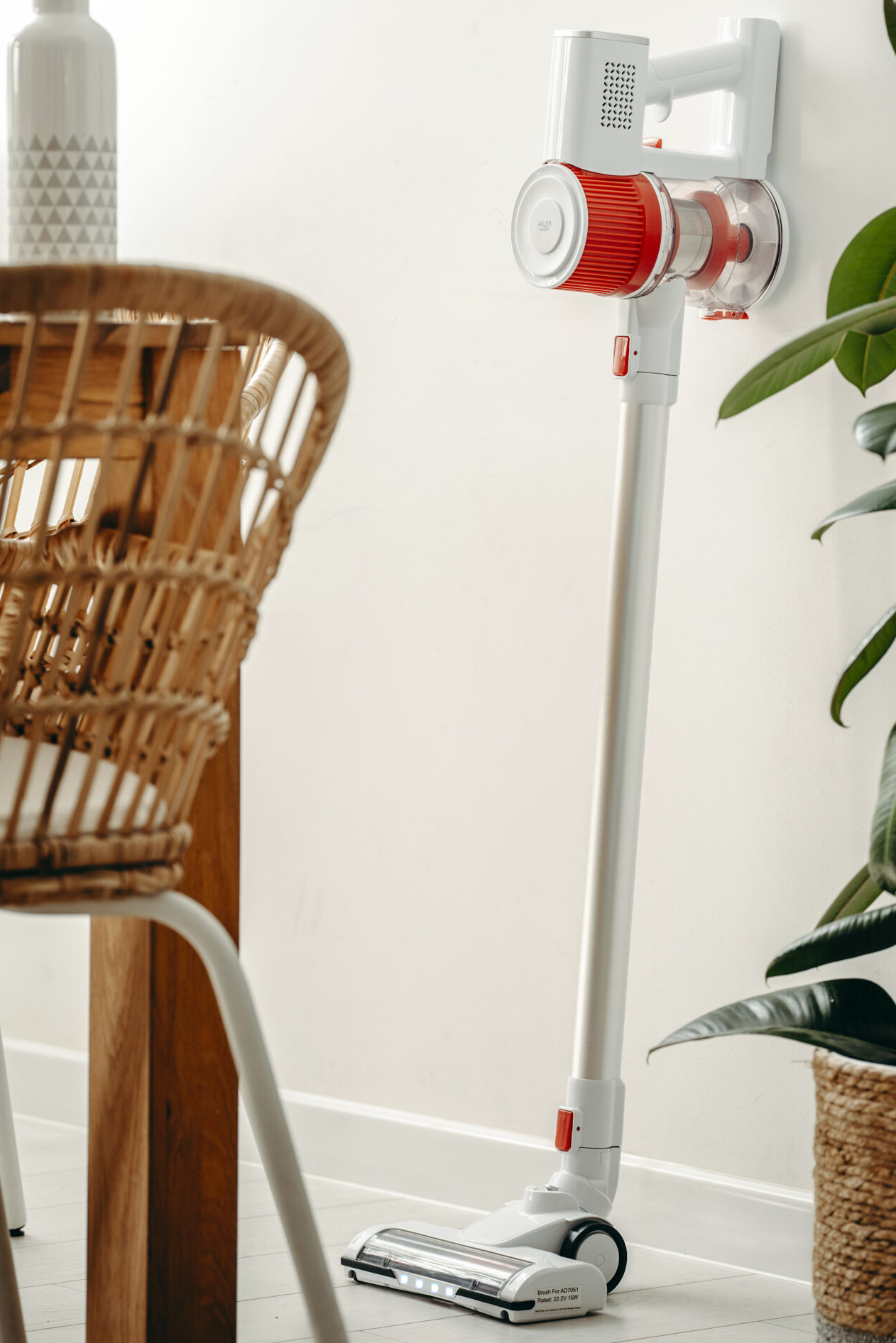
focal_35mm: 142
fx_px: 5301
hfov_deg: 9.7
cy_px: 537
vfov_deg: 14.4
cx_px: 580
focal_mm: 105
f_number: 3.5
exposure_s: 1/160
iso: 160
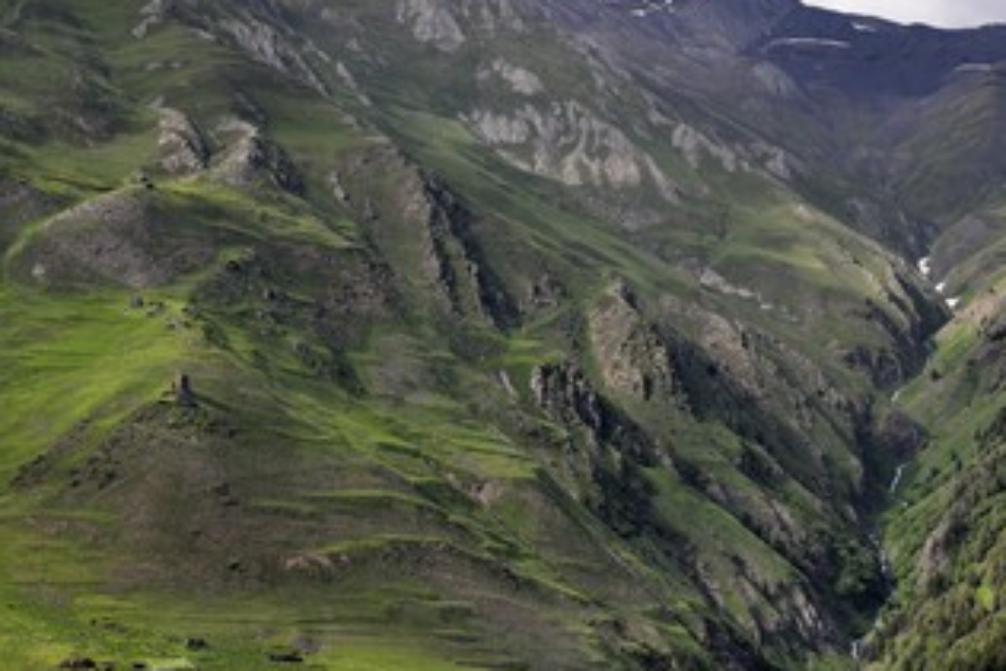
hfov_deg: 21.9
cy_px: 312
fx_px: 2600
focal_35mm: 93
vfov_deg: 14.7
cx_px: 513
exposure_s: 1/1000
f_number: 11
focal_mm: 70
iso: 800
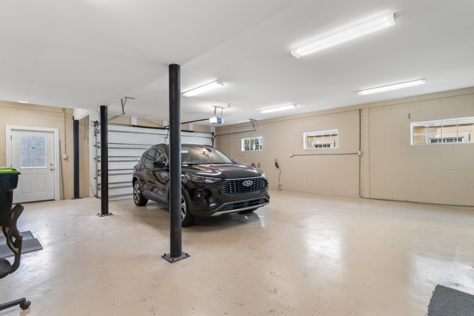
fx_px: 211
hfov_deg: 96.7
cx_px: 237
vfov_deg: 73.7
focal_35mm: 16
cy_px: 158
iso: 100
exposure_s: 1/8
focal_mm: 11
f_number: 4.8
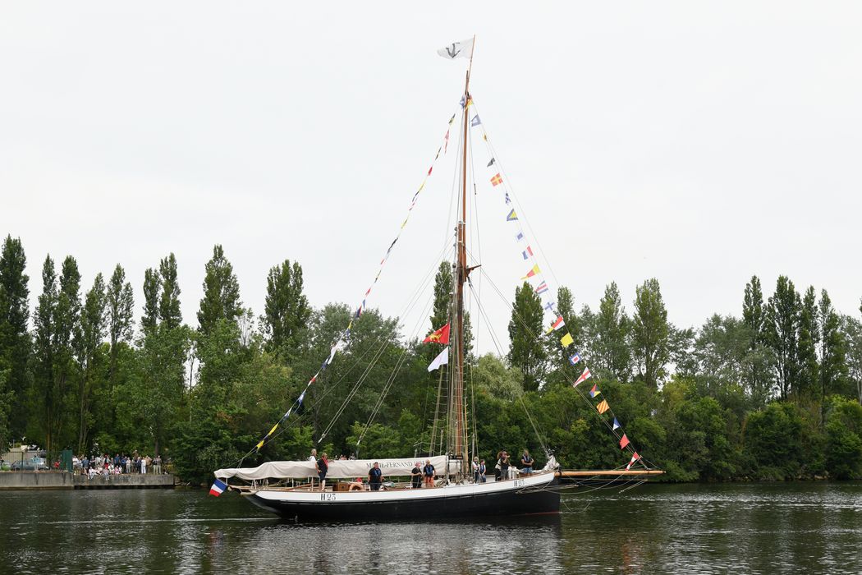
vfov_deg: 30.5
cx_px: 431
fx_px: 1053
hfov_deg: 44.5
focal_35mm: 44
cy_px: 288
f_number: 6.3
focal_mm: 44
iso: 400
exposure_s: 1/320
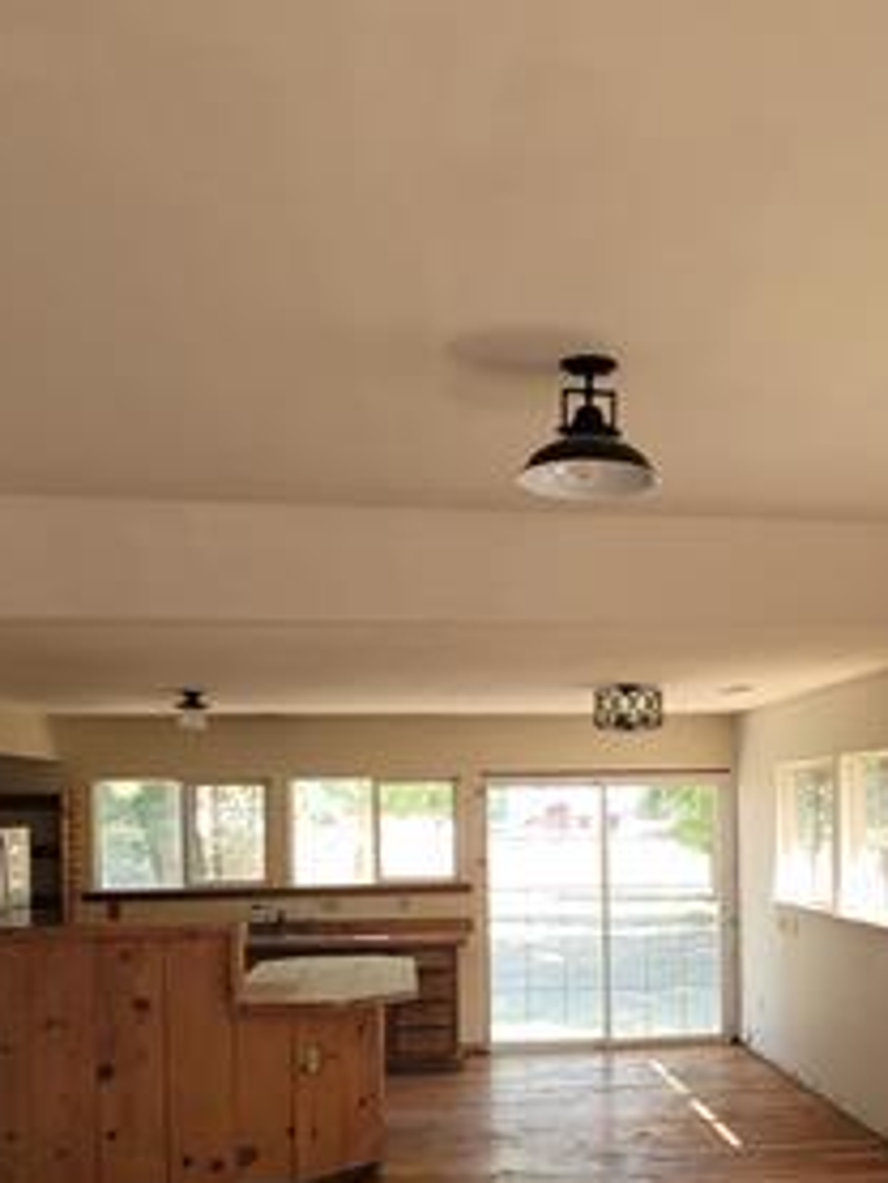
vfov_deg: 50.1
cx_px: 593
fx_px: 1230
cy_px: 820
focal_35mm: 36
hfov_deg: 39.2
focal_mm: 2.2
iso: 64
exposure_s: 1/120
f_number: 2.2
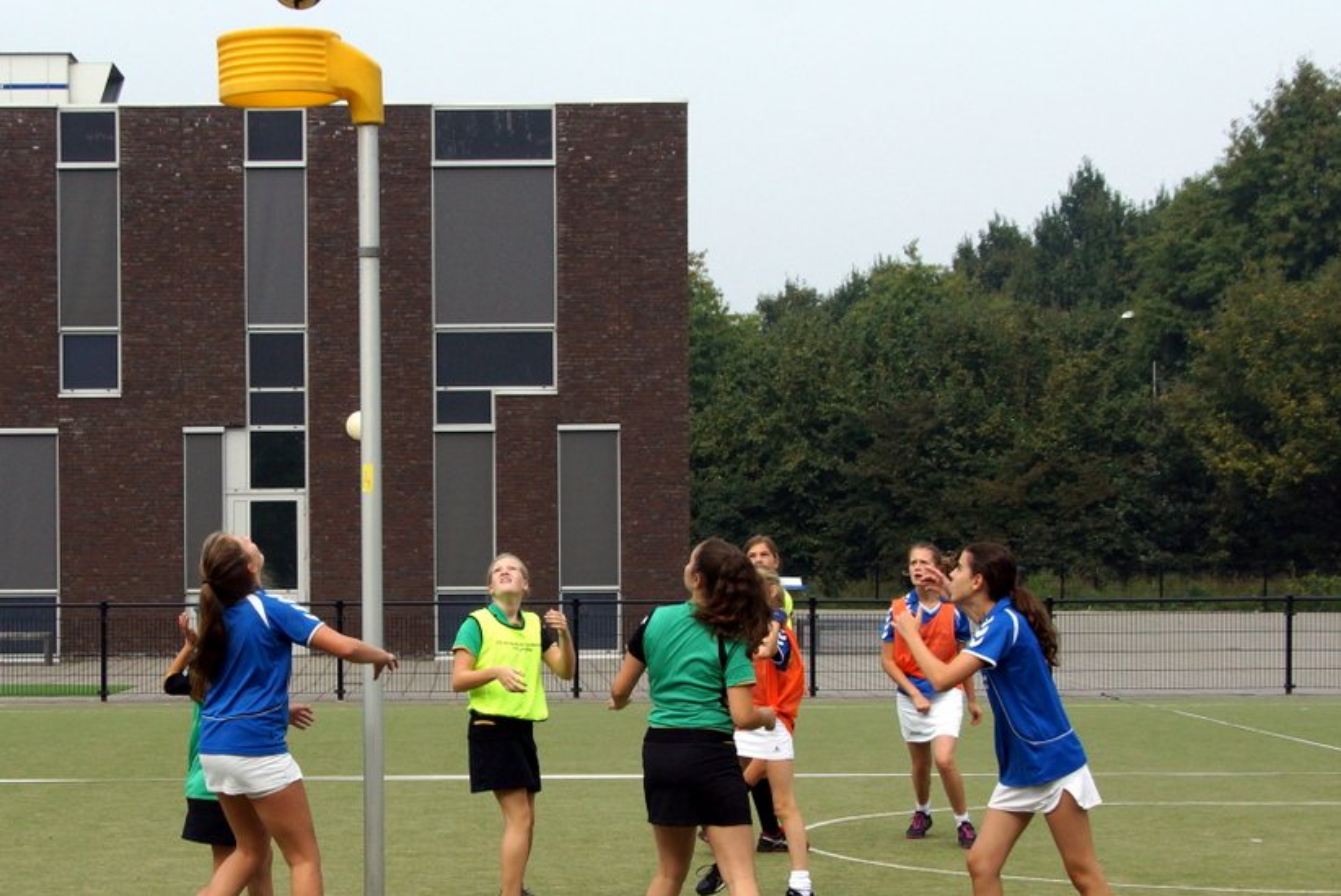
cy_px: 490
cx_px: 561
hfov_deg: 35.5
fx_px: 2087
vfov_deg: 24.2
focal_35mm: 56
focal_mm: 30
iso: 400
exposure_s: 1/1000
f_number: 8
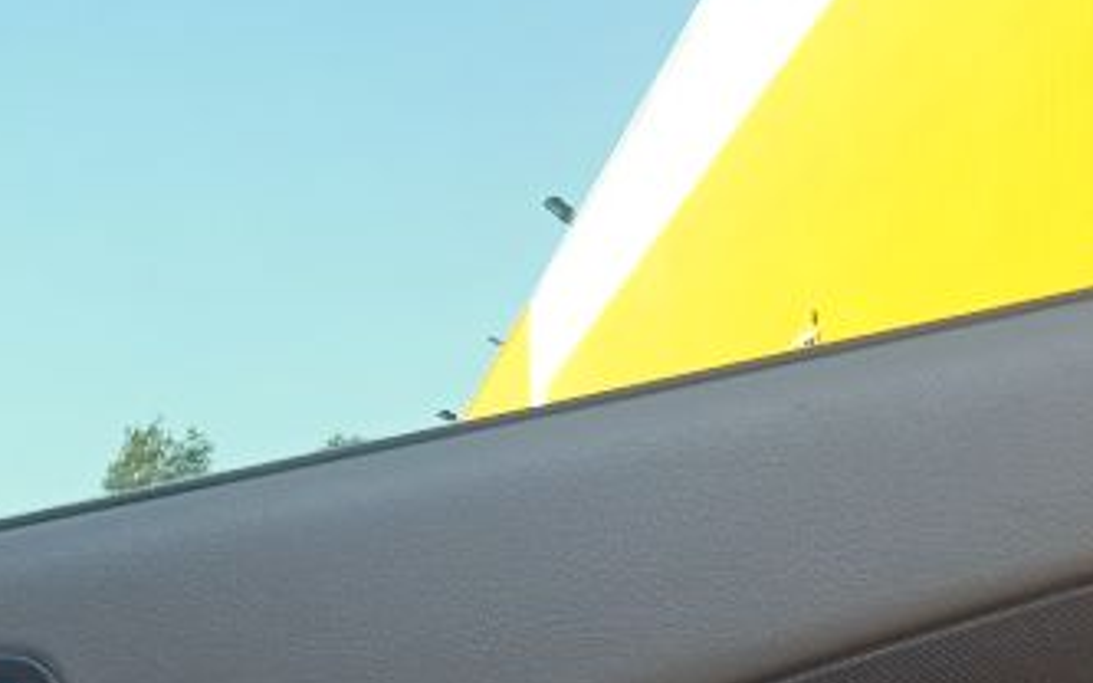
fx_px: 3395
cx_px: 394
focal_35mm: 114
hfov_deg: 18.3
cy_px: 1235
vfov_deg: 10.8
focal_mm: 3.43
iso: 112
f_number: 2.2
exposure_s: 1/100
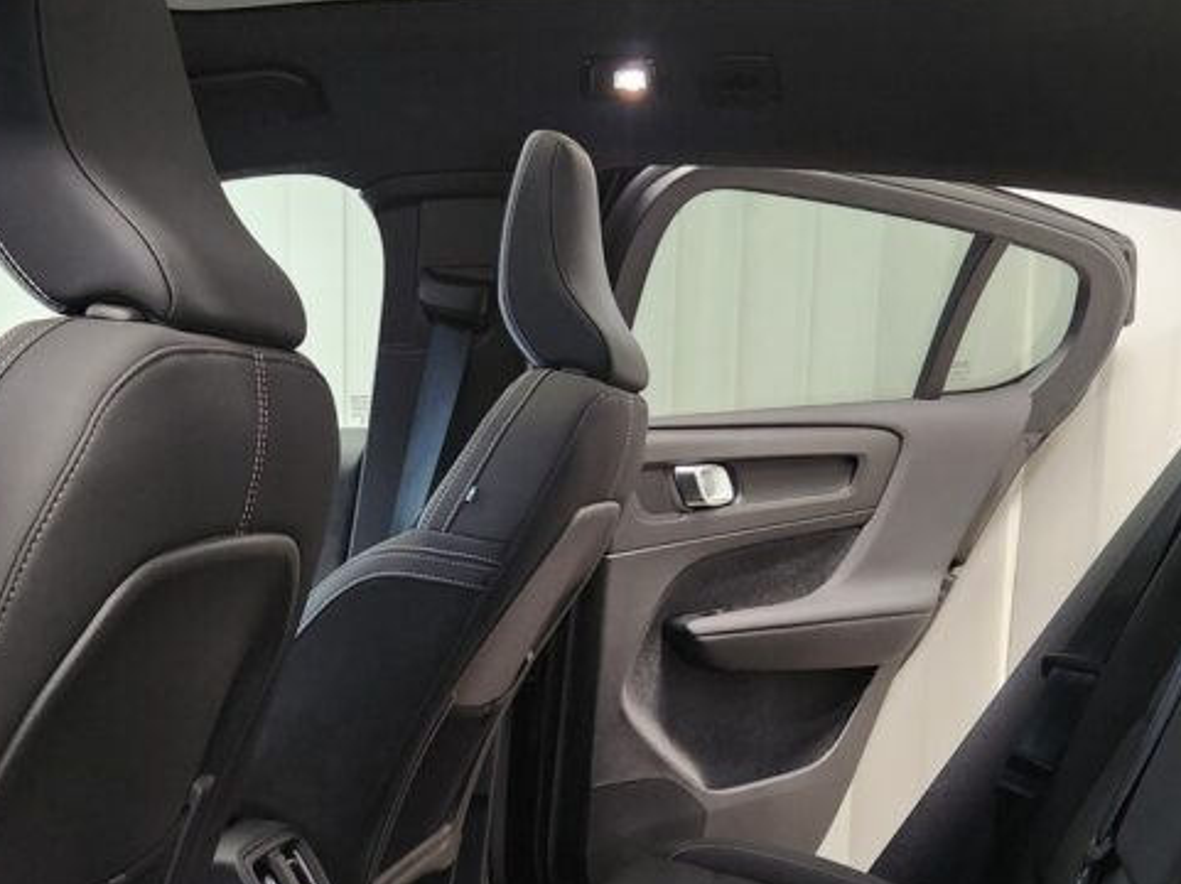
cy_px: 719
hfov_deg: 38.9
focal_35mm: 49
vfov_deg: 28.9
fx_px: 1670
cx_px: 518
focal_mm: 5.4
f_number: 1.8
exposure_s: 1/100
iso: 640
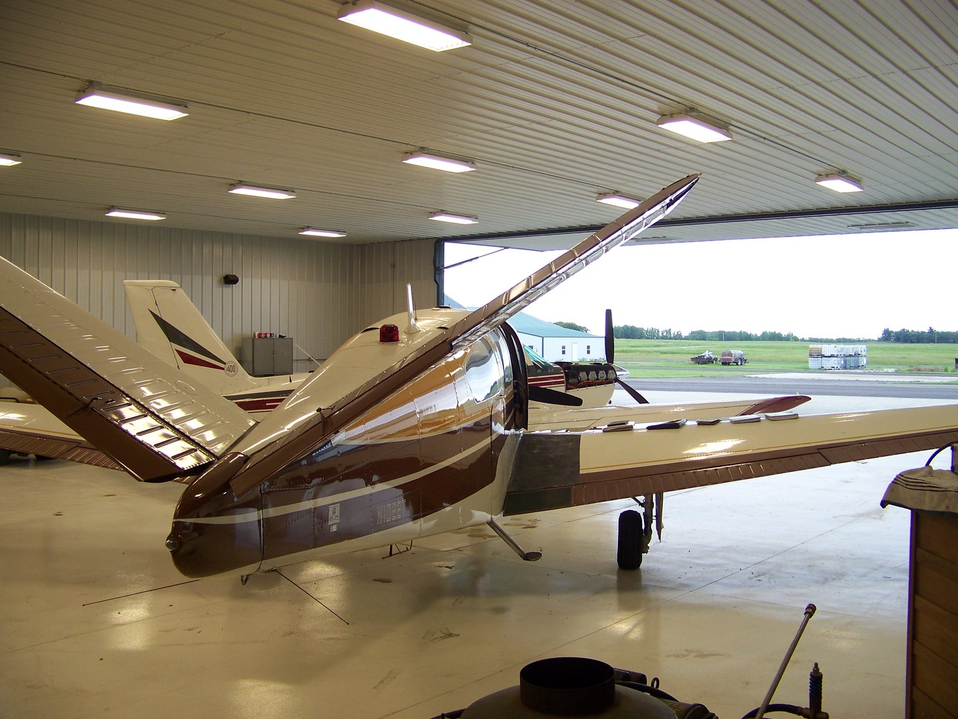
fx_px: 996
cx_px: 479
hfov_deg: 51.4
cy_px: 360
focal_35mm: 36
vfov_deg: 39.7
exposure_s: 1/40
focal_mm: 5.85
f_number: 2.8
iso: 64
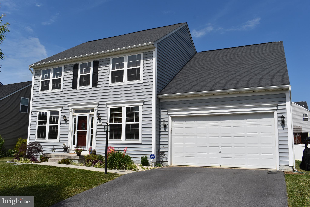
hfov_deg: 61.9
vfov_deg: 43.6
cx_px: 155
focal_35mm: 30
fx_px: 258
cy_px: 104
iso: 200
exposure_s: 1/500
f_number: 11
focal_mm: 20
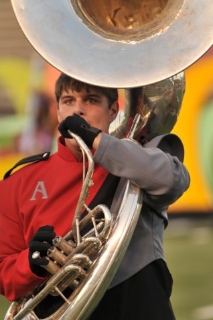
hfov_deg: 3.6
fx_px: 3346
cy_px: 200
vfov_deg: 5.5
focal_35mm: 376
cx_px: 99
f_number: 2.8
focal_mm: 200
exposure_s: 1/200
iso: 200
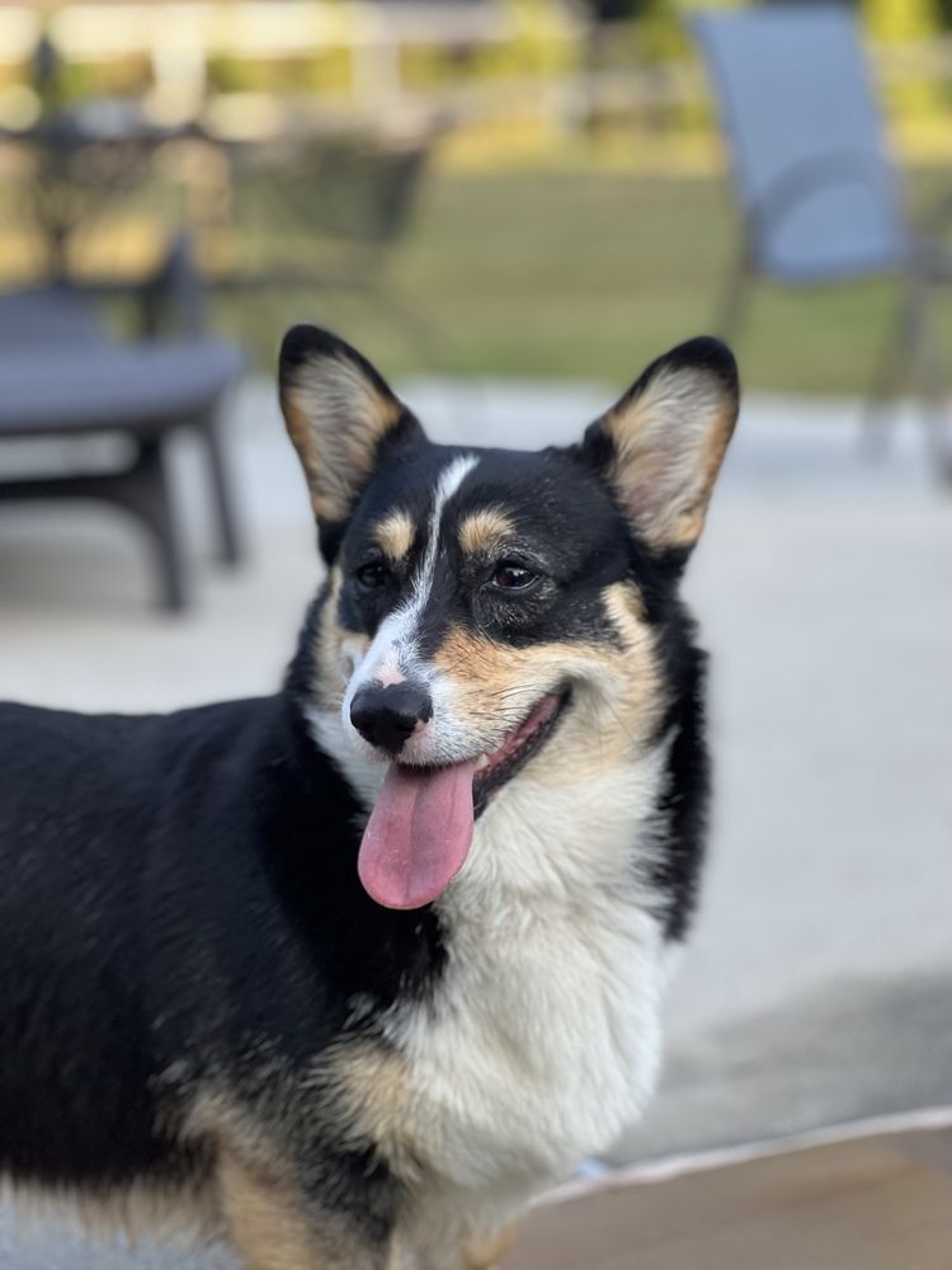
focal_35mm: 77
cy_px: 635
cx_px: 476
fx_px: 2824
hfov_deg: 19.1
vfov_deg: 25.3
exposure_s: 1/121
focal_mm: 9
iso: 40
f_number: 2.8
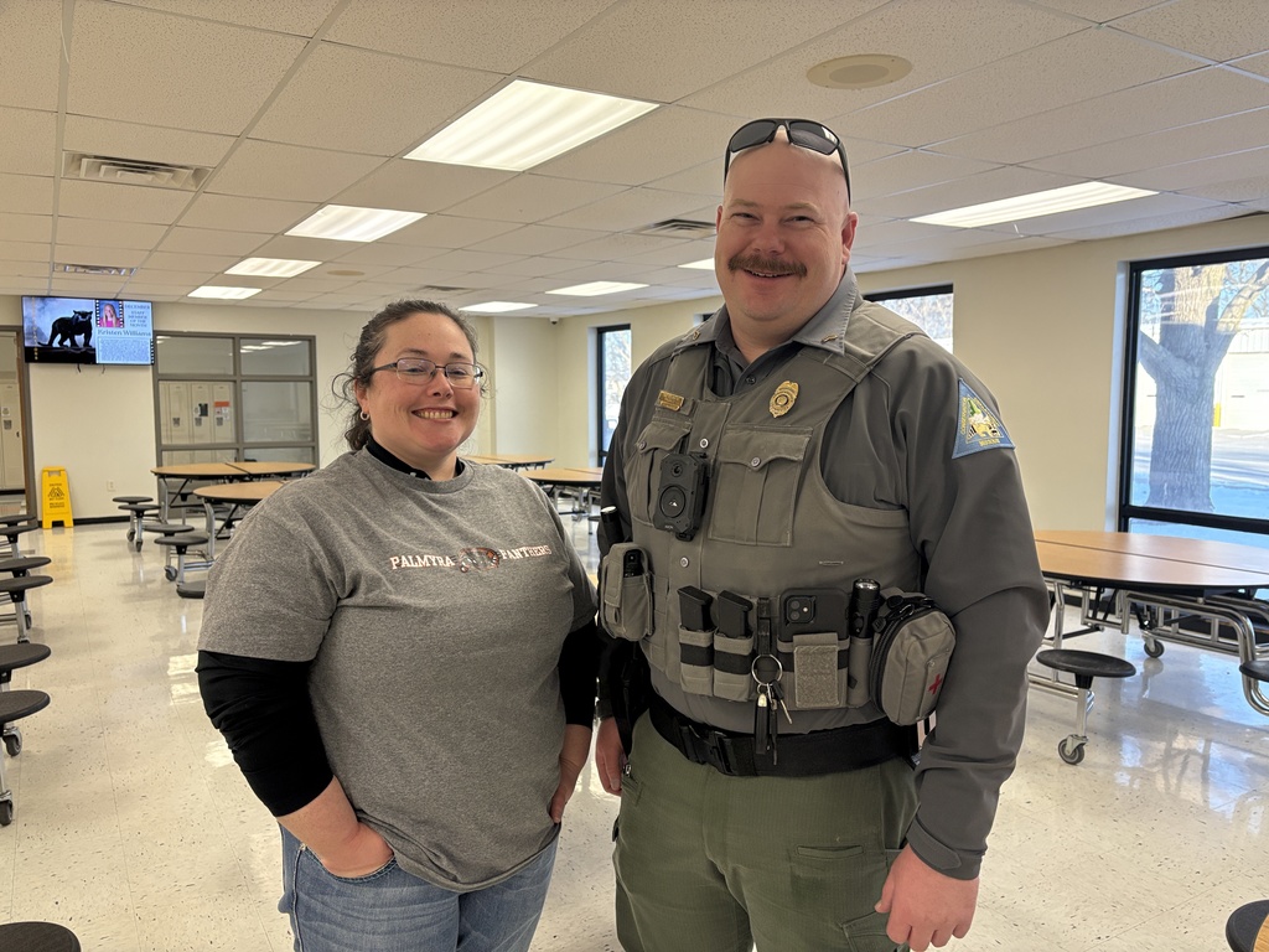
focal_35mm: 26
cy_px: 476
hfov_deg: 67.3
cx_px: 634
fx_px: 953
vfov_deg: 53.1
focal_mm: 5.96
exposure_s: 1/120
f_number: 1.6
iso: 200
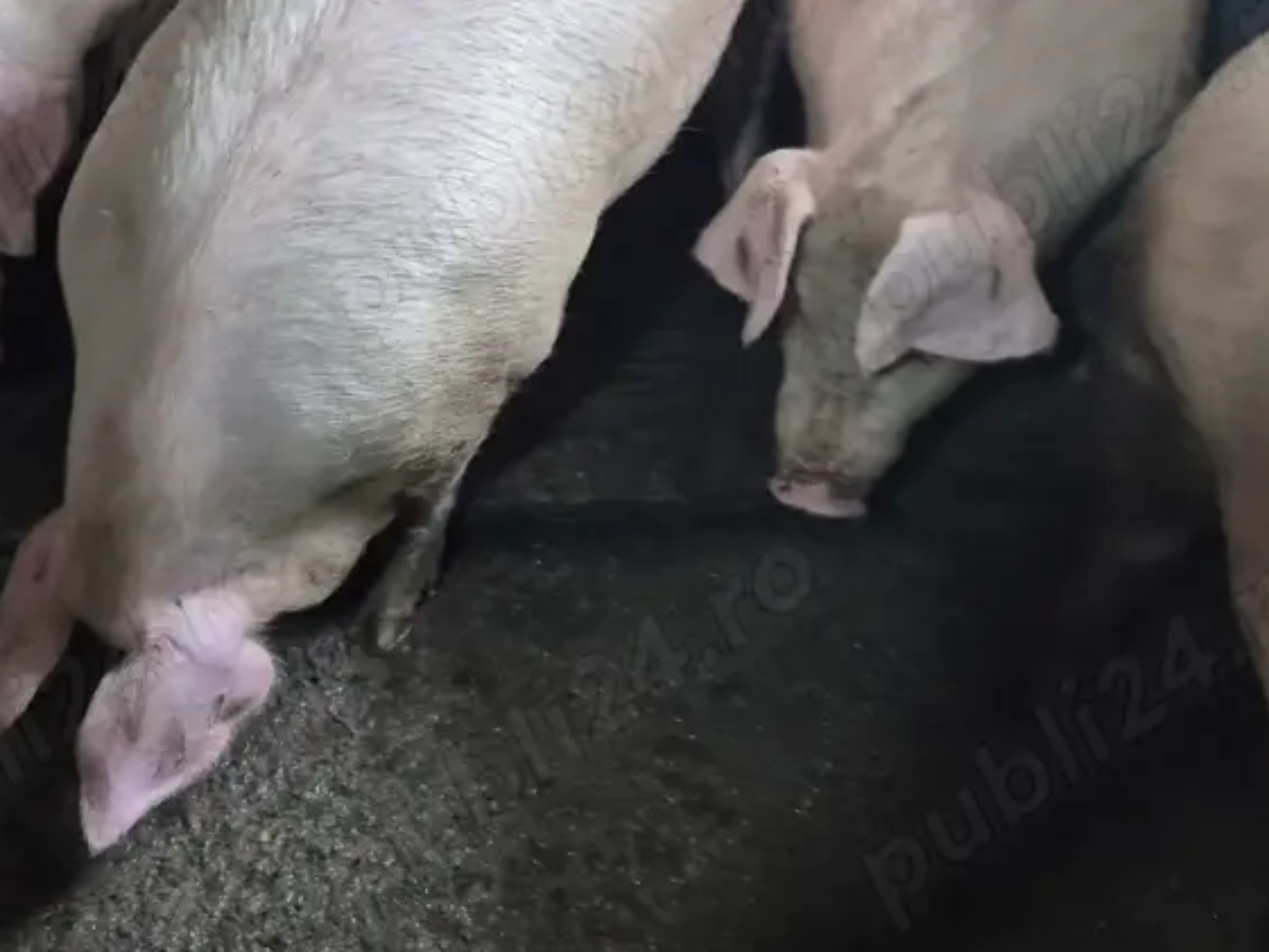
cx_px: 305
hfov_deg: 44.1
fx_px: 1503
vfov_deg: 34.1
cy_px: 188
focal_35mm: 41
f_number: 1.8
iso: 500
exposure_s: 1/100
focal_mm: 5.4
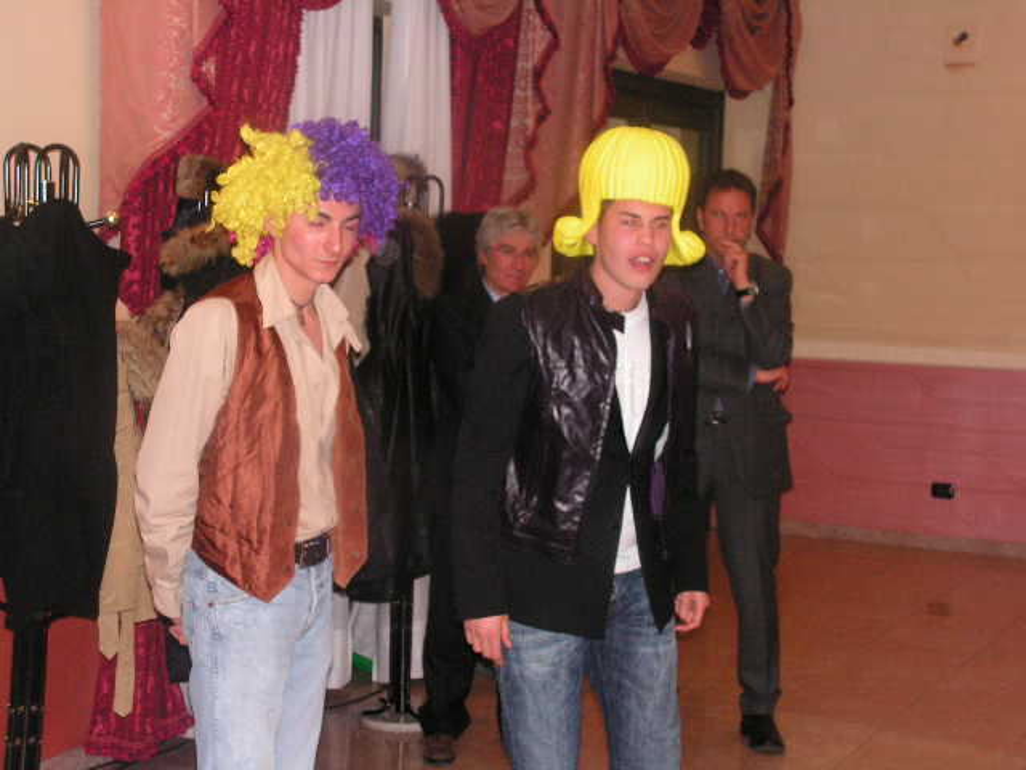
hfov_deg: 30.7
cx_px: 513
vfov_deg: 23.3
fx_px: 1867
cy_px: 385
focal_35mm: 63
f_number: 3.3
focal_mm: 10.6
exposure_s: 1/80
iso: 200
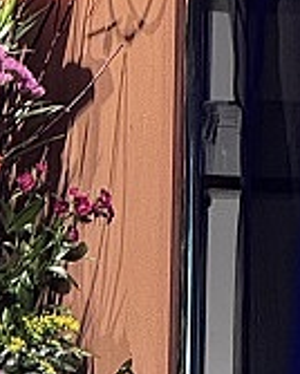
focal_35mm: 360
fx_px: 3988
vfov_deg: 5.4
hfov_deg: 4.3
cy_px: 146
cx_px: 166
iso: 640
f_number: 2.8
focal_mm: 9
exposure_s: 1/41
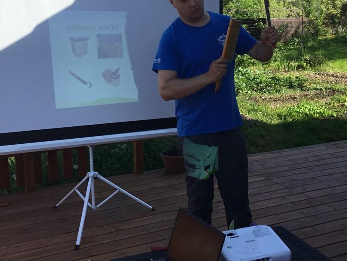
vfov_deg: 27.9
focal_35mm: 52
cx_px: 171
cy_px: 92
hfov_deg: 36.8
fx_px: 521
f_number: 2.4
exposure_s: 1/1031
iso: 25
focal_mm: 3.3
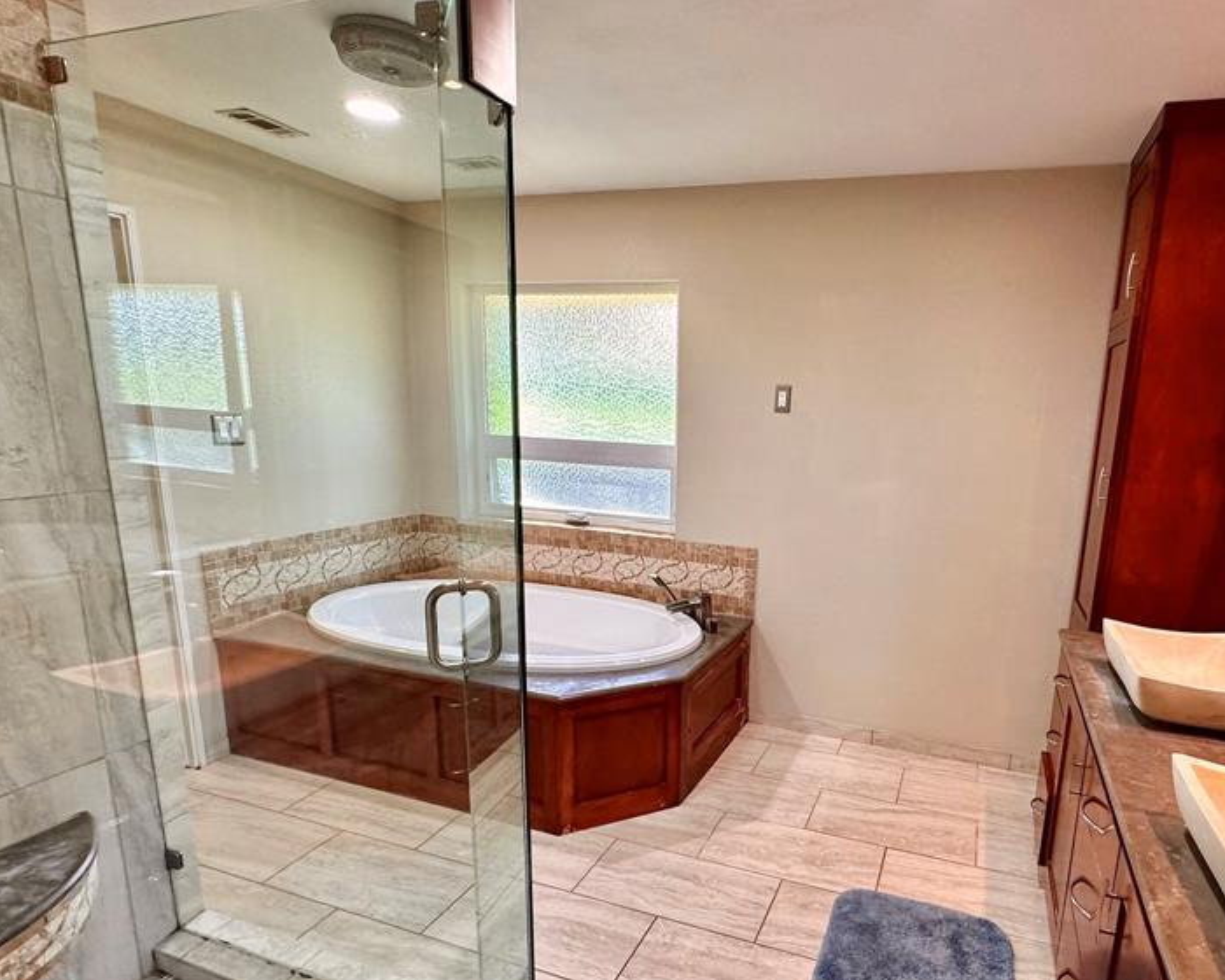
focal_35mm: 20
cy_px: 558
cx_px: 749
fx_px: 725
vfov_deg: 67.8
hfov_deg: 79.2
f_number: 2.2
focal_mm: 2.22
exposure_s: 1/60
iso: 160
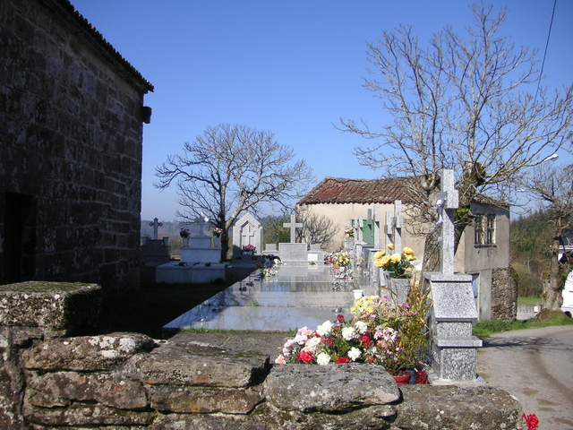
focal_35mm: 37
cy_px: 215
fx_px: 612
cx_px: 286
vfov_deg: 38.7
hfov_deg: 50.1
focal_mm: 6.1
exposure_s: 1/180
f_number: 6.7
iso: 50
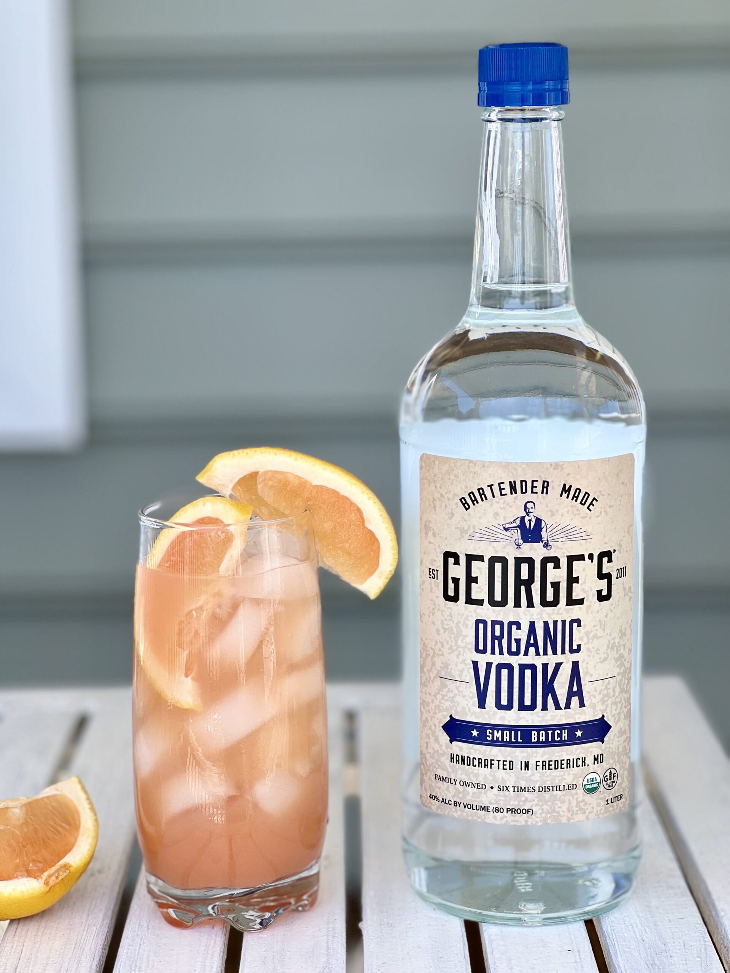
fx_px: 2165
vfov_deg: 25.3
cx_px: 365
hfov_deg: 19.1
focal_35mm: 77
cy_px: 486
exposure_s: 1/217
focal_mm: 9
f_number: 2.8
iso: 25
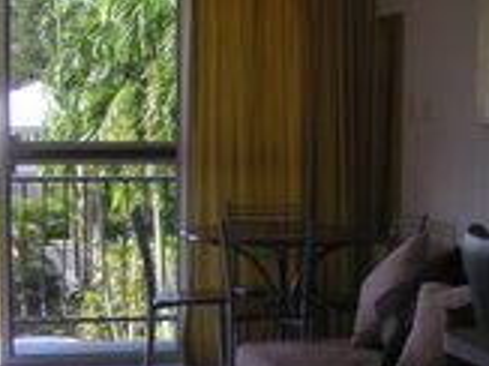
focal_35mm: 109
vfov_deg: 13.4
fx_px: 1539
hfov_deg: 18.0
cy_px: 345
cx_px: 327
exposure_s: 1/60
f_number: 2.8
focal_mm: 6.1
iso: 50
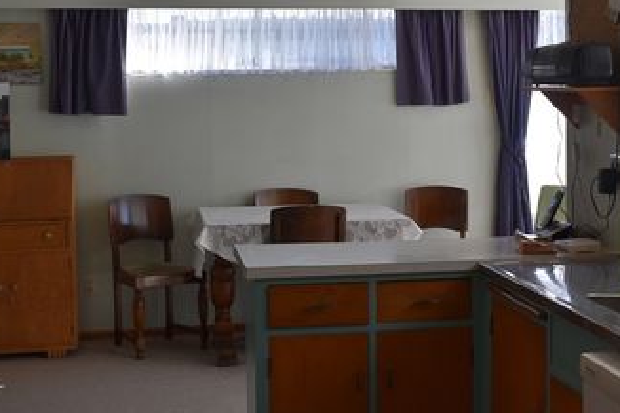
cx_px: 388
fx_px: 1080
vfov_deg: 21.6
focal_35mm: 63
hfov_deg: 31.9
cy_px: 138
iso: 400
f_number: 7.1
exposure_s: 1/160
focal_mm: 29
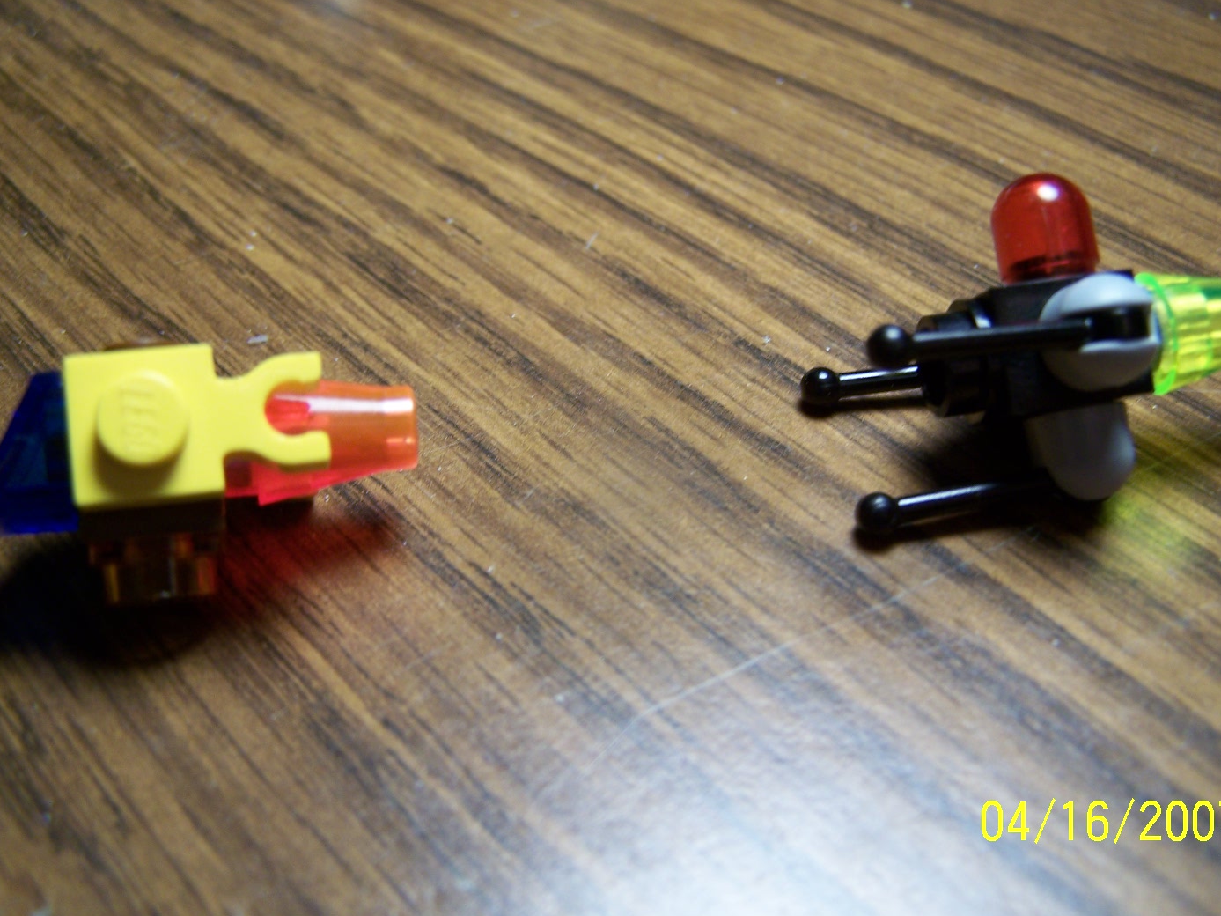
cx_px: 651
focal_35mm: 41
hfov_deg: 45.7
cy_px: 447
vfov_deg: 35.1
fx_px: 1446
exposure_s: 1/50
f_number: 2.8
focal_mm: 6.3
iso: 80
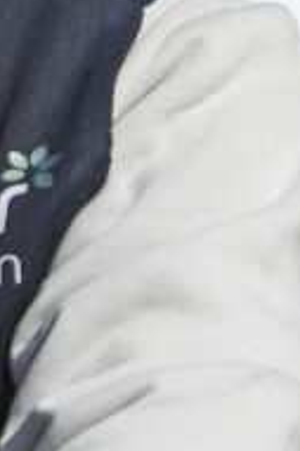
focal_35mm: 1230
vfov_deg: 1.7
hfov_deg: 1.1
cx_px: 449
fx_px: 15402
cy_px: -434
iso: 50
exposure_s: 1/3200
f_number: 2.8
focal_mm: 102.5
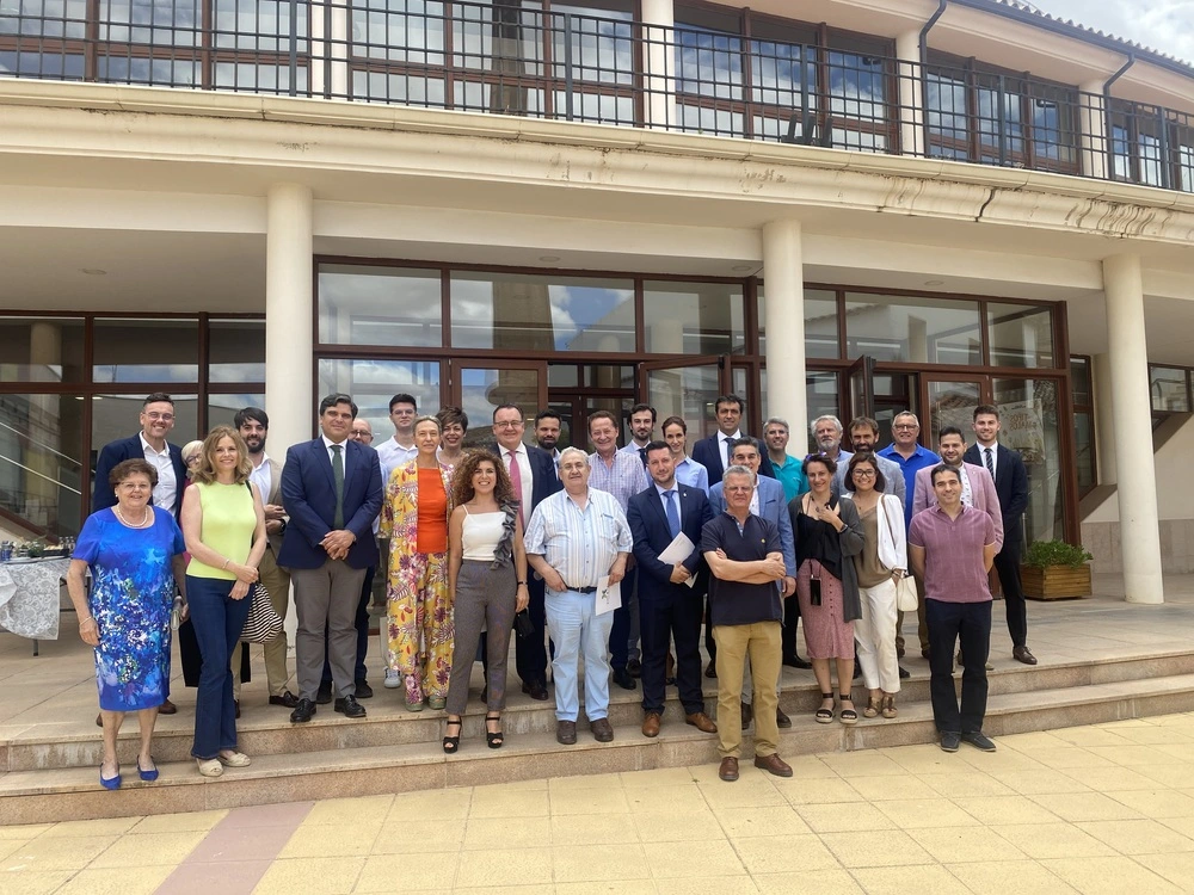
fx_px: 897
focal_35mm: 26
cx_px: 597
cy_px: 448
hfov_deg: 67.3
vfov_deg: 53.1
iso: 32
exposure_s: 1/1412
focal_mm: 4.25
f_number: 1.8
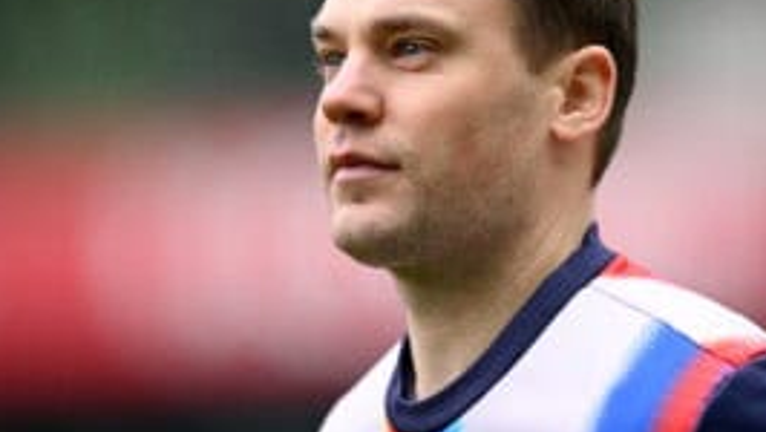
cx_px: 541
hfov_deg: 3.3
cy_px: 222
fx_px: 13454
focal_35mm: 662
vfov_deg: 1.8
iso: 1250
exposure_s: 1/2000
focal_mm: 400
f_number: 2.8
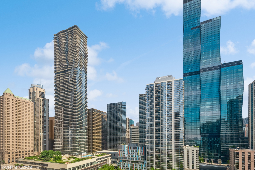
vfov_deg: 70.5
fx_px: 120
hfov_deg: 93.3
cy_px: 85
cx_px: 128
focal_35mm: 17
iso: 100
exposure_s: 1/200
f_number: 8
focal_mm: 17
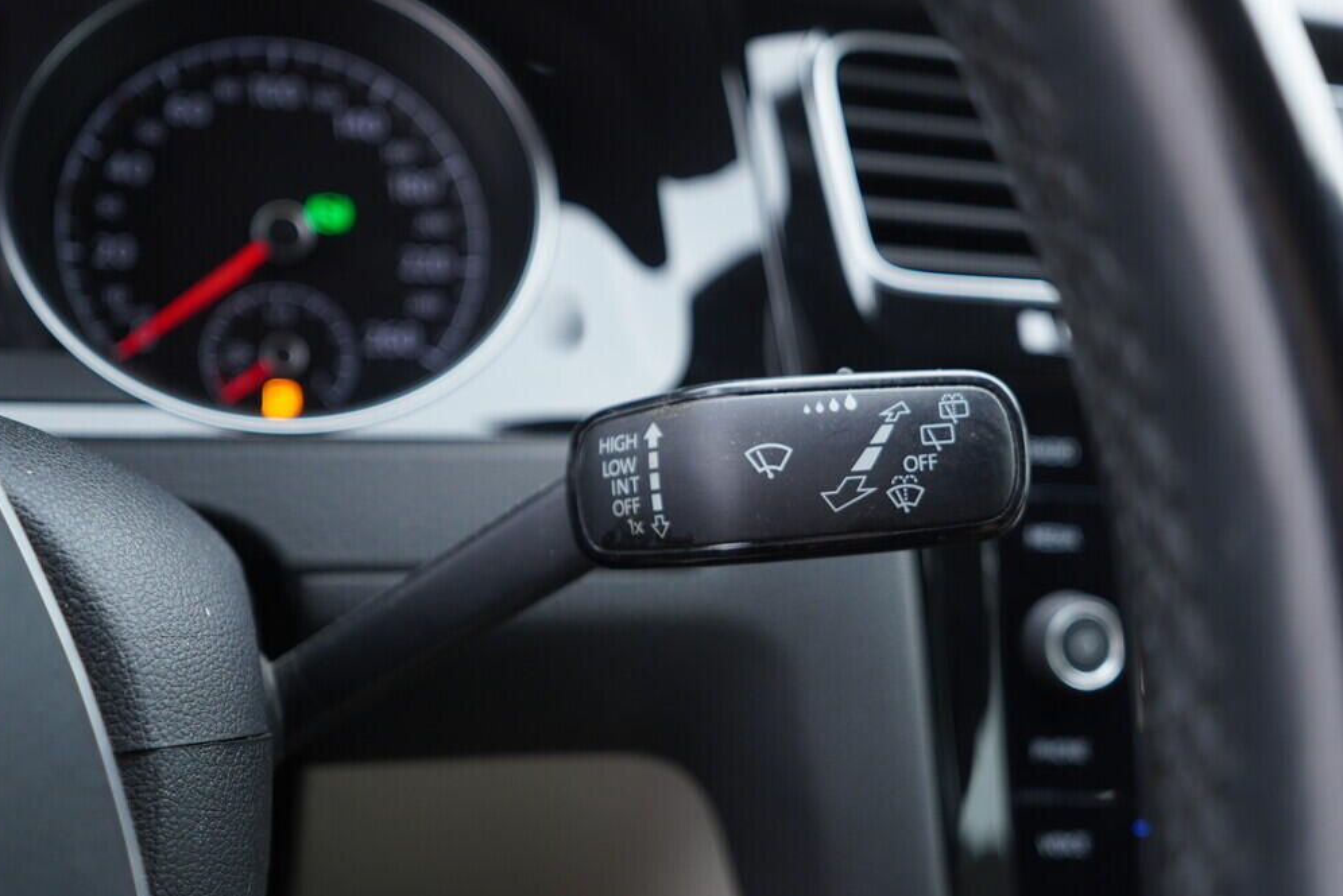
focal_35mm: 37
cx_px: 674
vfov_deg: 36.0
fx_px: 1381
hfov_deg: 51.9
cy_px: 449
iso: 320
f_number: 2.8
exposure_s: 1/40
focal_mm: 24
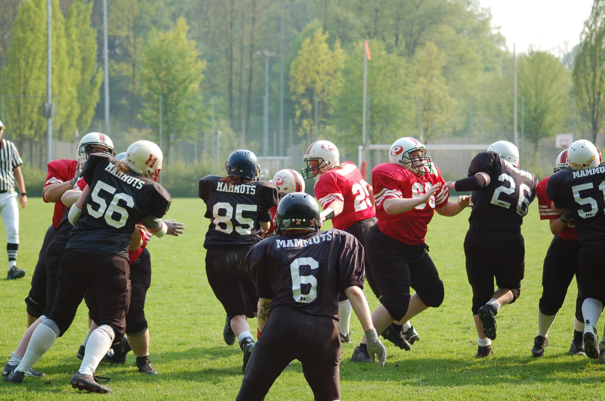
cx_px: 302
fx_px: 2063
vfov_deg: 11.1
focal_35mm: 123
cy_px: 200
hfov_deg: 16.7
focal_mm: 82
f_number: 4
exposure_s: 1/1000
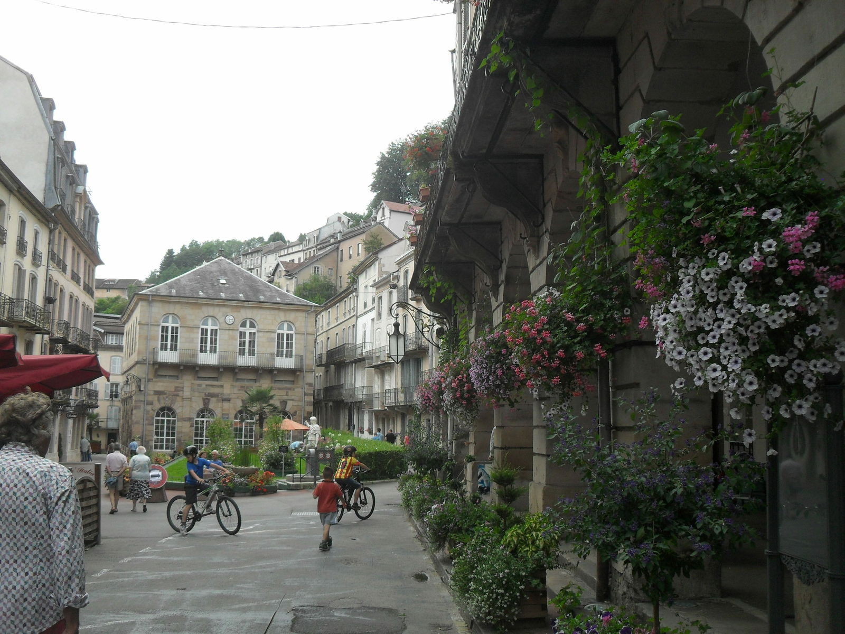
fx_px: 854
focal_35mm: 35
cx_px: 422
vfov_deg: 40.7
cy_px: 317
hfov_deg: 52.6
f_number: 2.8
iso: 100
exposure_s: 1/350
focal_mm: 6.2
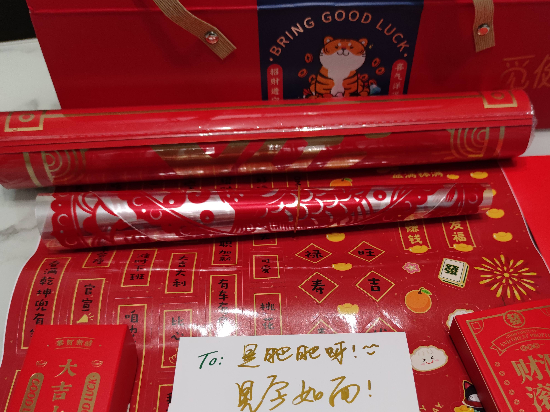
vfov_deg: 40.1
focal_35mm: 35
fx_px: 556
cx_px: 319
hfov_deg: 52.4
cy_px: 282
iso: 380
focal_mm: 6.72
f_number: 1.69
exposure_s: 1/50
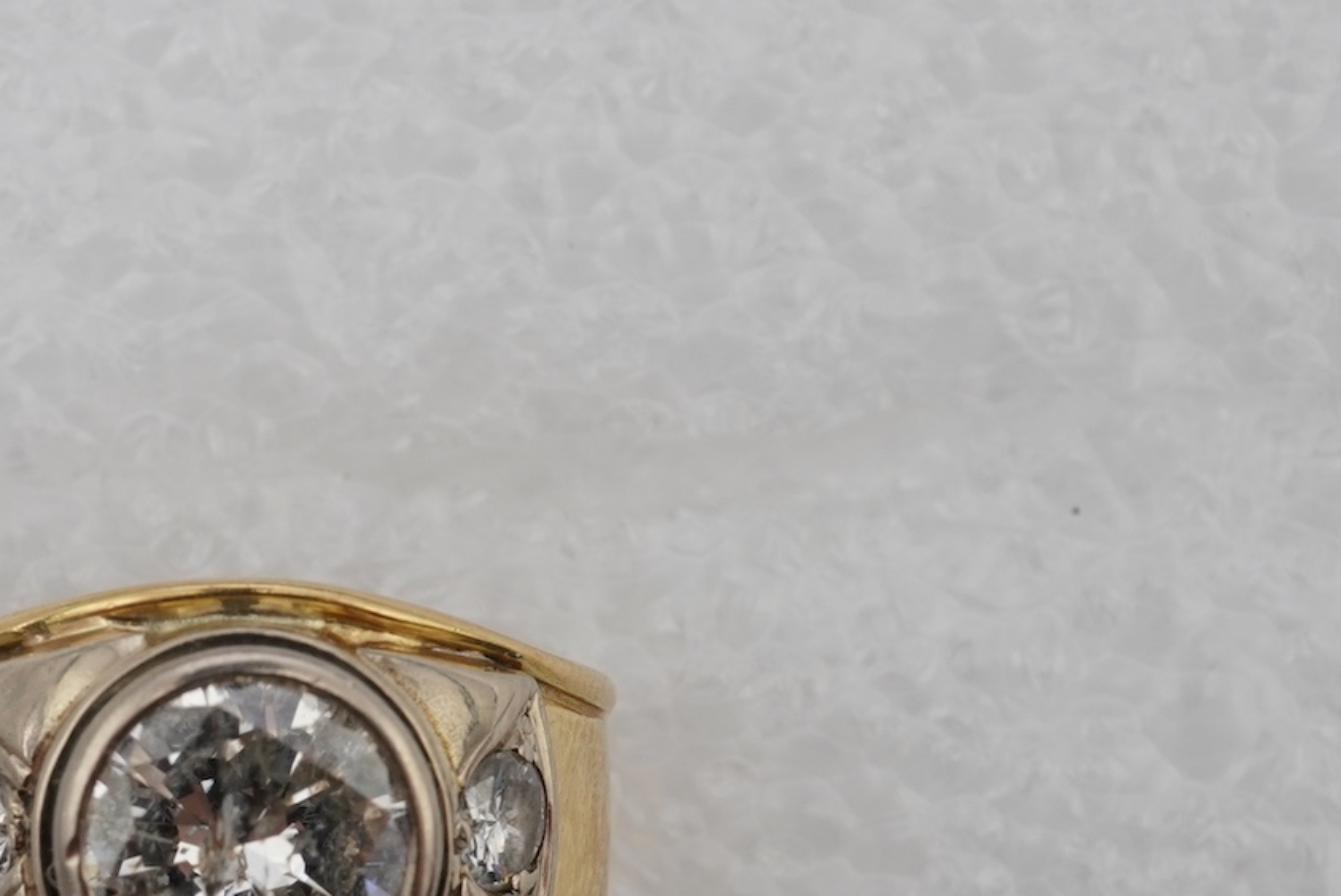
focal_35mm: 96
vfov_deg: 14.1
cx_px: 249
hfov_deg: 21.0
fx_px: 3578
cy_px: 853
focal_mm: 30
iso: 500
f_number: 20
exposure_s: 1/125
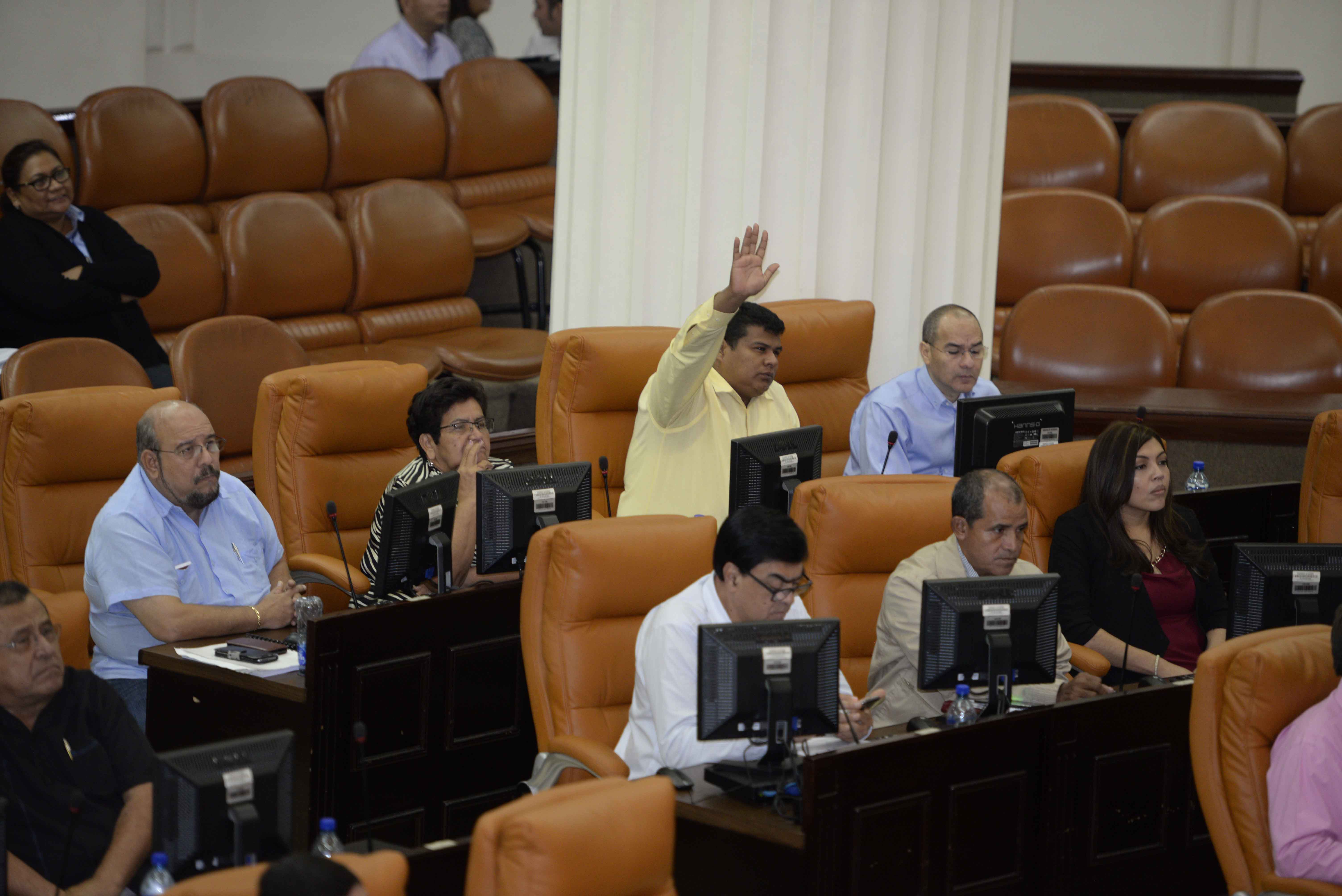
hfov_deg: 13.2
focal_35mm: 155
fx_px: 5780
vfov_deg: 8.9
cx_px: 671
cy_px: 448
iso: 1600
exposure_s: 1/200
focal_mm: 155
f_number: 2.8
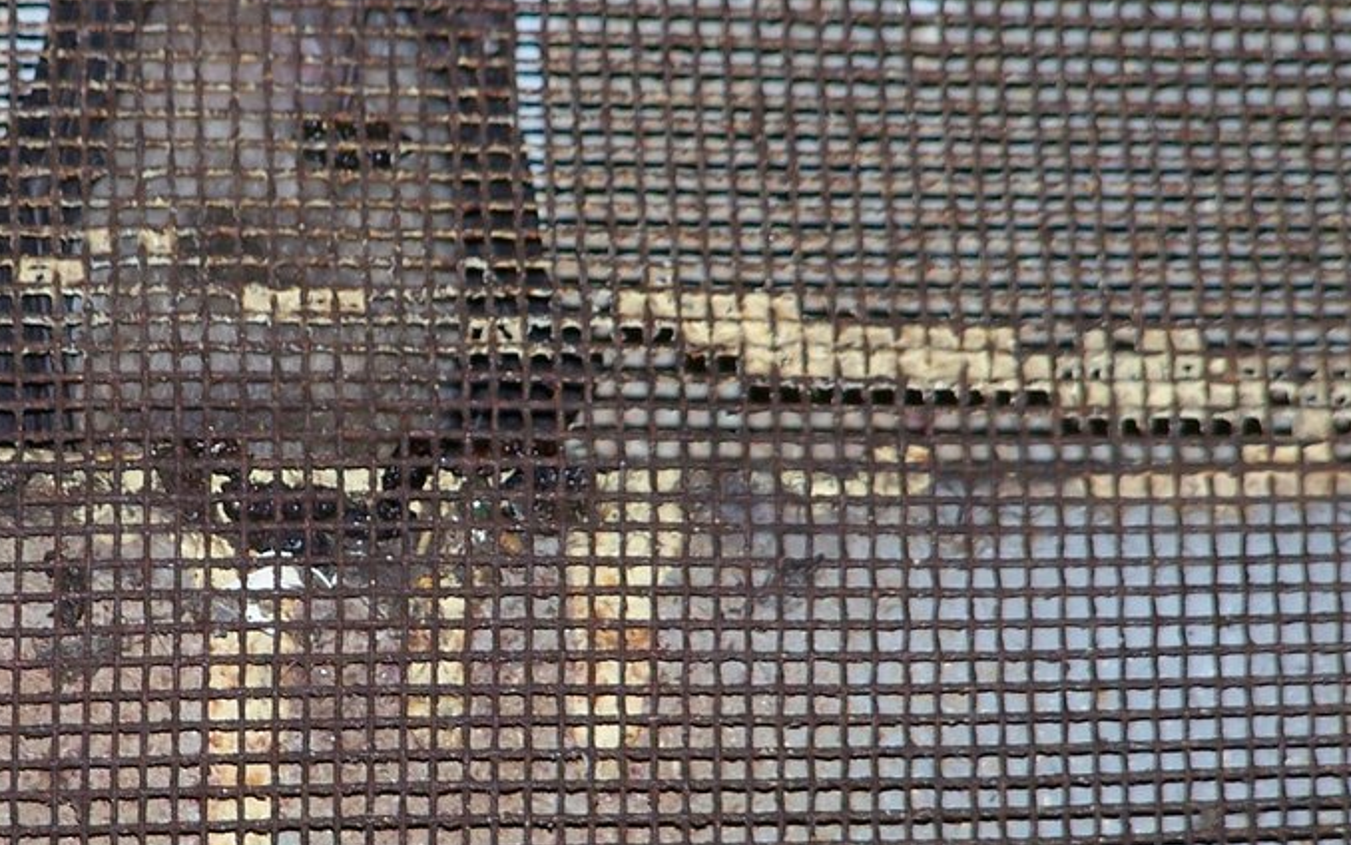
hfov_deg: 4.8
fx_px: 16056
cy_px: 415
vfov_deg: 3.0
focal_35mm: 436
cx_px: 337
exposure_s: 1/180
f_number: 3.2
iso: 80
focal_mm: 36.2
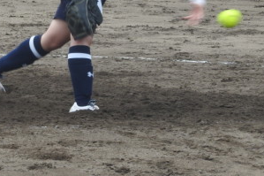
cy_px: 7
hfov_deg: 4.9
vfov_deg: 3.3
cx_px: 110
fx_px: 3064
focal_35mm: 418
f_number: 5.3
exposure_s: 1/200
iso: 100
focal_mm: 35.8
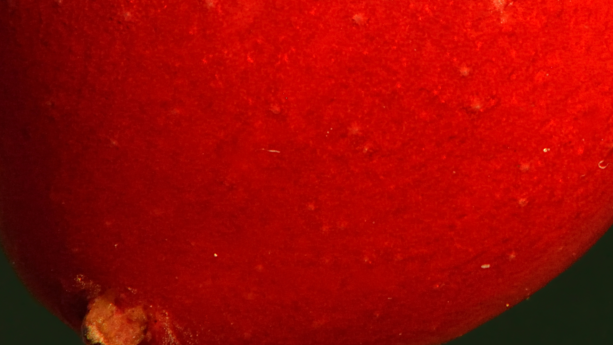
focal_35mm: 561
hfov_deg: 3.8
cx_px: 767
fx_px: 9116
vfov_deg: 2.2
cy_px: -36
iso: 800
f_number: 9
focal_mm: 105
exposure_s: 1/640
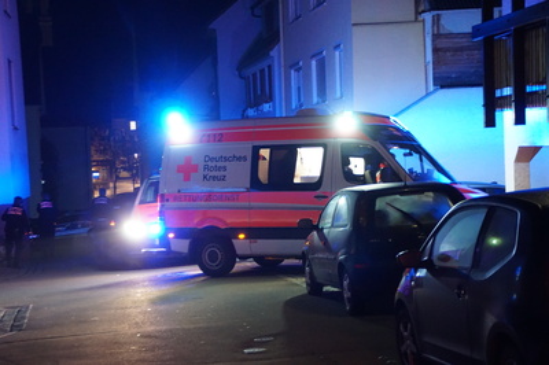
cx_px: 274
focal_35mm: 90
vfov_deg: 15.2
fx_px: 1371
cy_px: 182
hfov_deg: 22.6
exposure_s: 1/15
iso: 3200
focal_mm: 60
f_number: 5
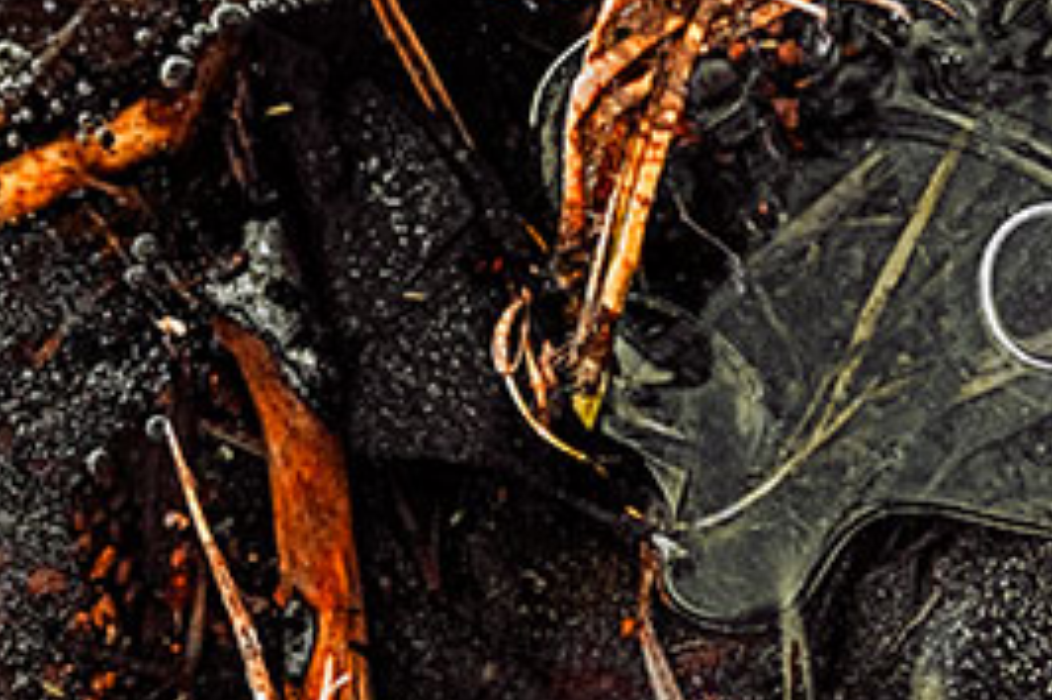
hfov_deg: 5.2
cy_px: 271
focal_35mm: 394
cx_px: 937
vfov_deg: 3.5
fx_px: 11506
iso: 5000
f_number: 6.3
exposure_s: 1/1000
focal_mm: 210
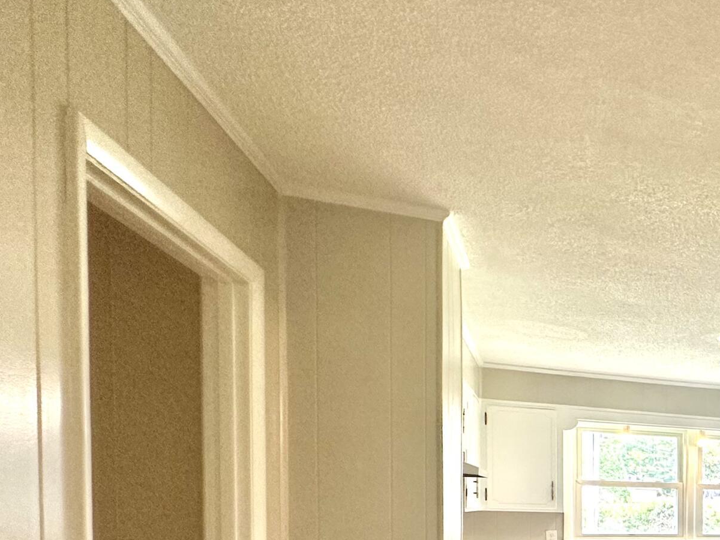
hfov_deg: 37.2
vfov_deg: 36.5
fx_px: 728
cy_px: 544
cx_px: 899
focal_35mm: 35
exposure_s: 1/60
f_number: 2.2
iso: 200
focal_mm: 2.22
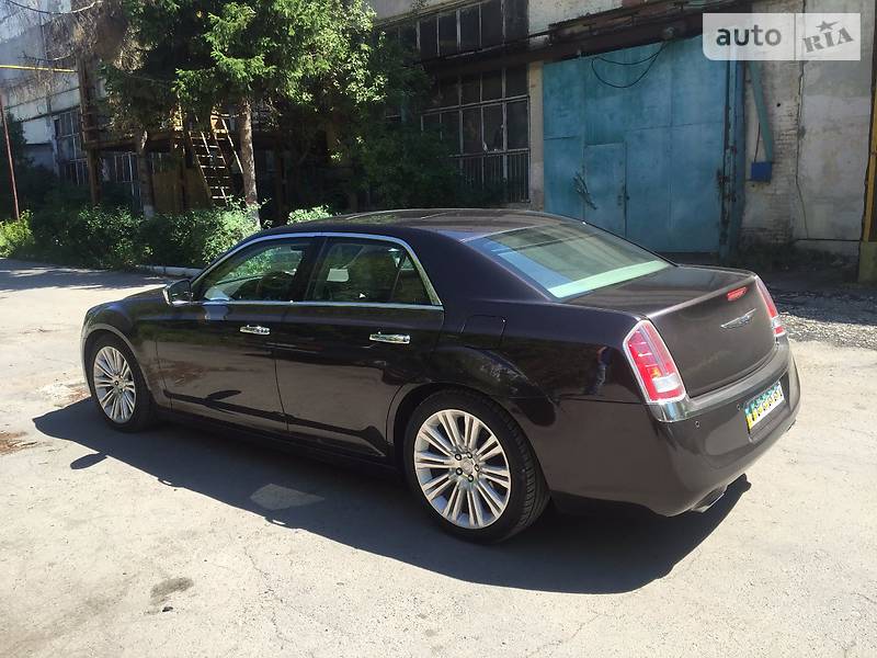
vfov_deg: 48.2
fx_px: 735
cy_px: 329
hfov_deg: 61.7
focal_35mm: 29
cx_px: 438
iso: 32
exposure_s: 1/775
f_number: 2.2
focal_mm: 4.2
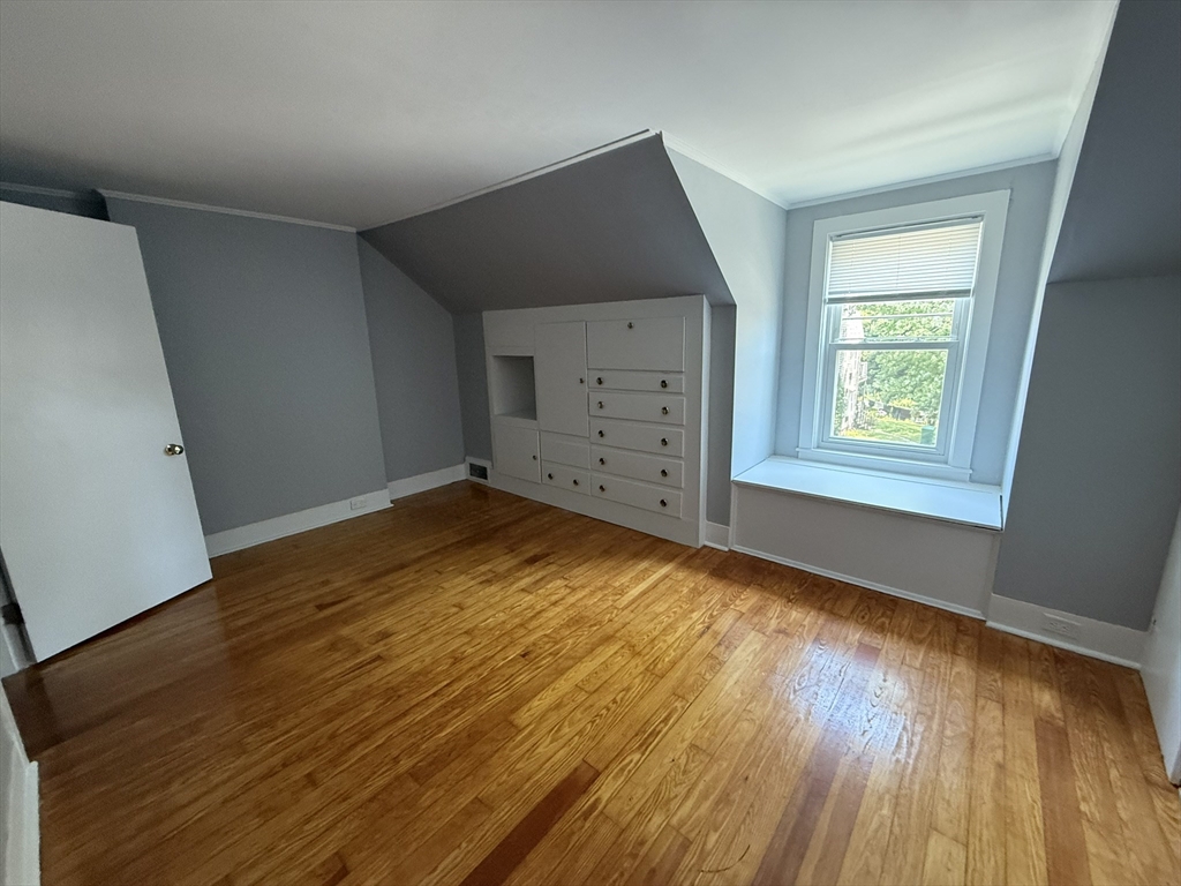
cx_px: 590
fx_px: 478
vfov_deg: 85.7
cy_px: 443
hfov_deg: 102.1
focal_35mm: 14
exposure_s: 1/60
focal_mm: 2.22
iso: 500
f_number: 2.2
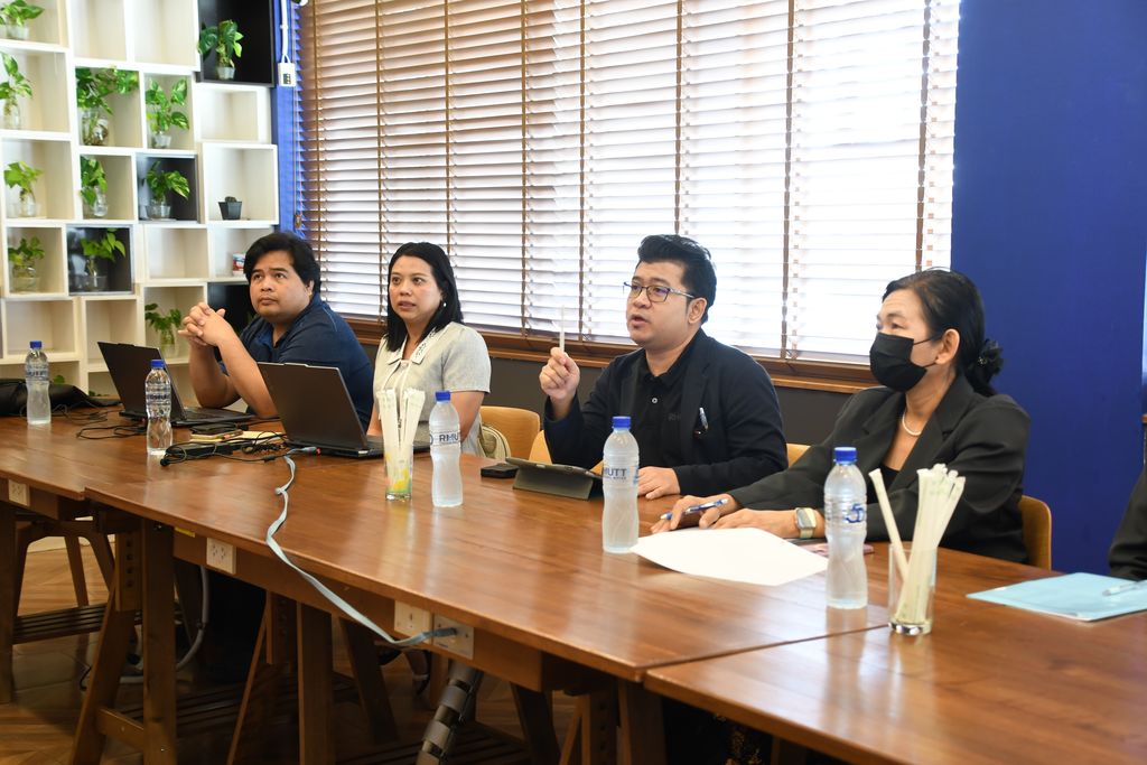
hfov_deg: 38.2
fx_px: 1657
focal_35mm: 52
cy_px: 382
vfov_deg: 26.0
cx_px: 574
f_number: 4.2
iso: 560
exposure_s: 1/30
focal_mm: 35
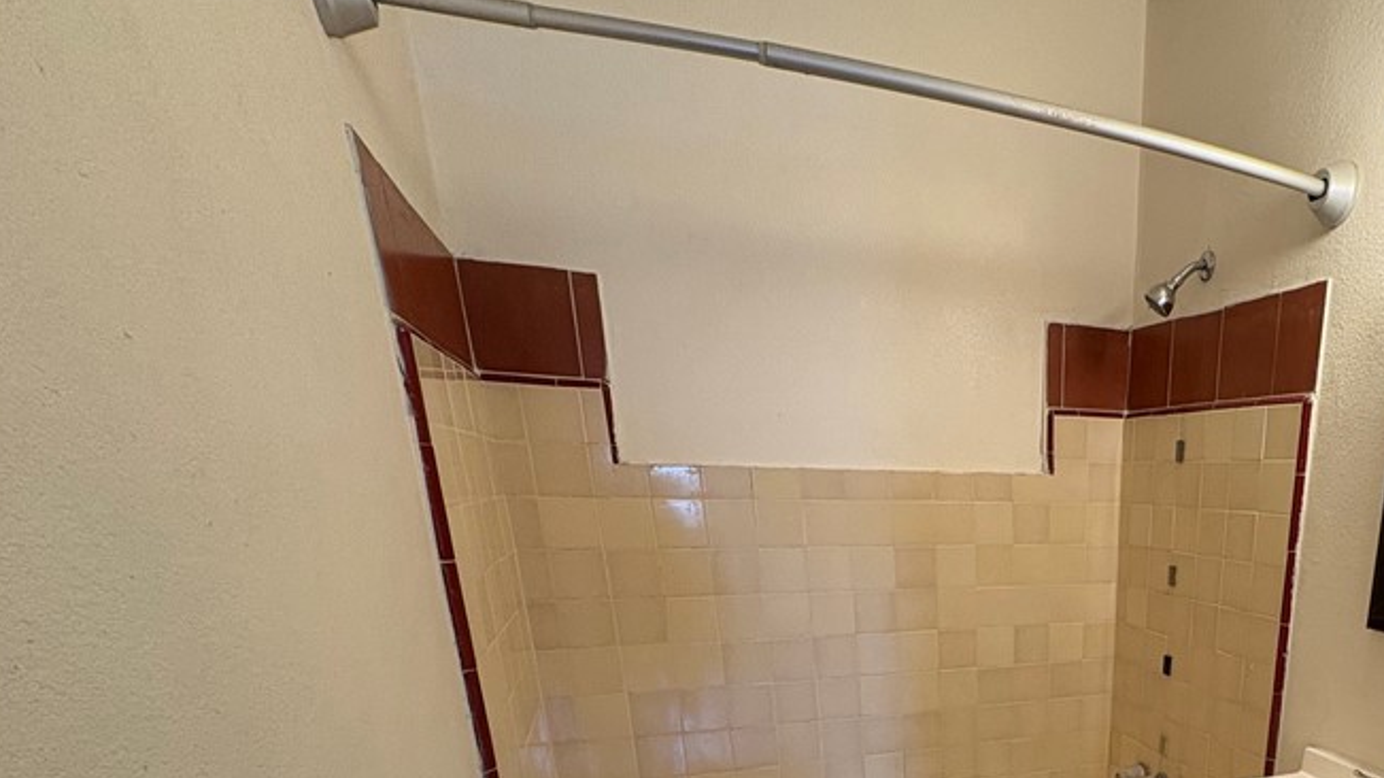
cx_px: 1065
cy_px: 782
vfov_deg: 41.3
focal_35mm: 24
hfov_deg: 70.3
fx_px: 881
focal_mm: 2.22
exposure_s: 1/60
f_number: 2.2
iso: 160
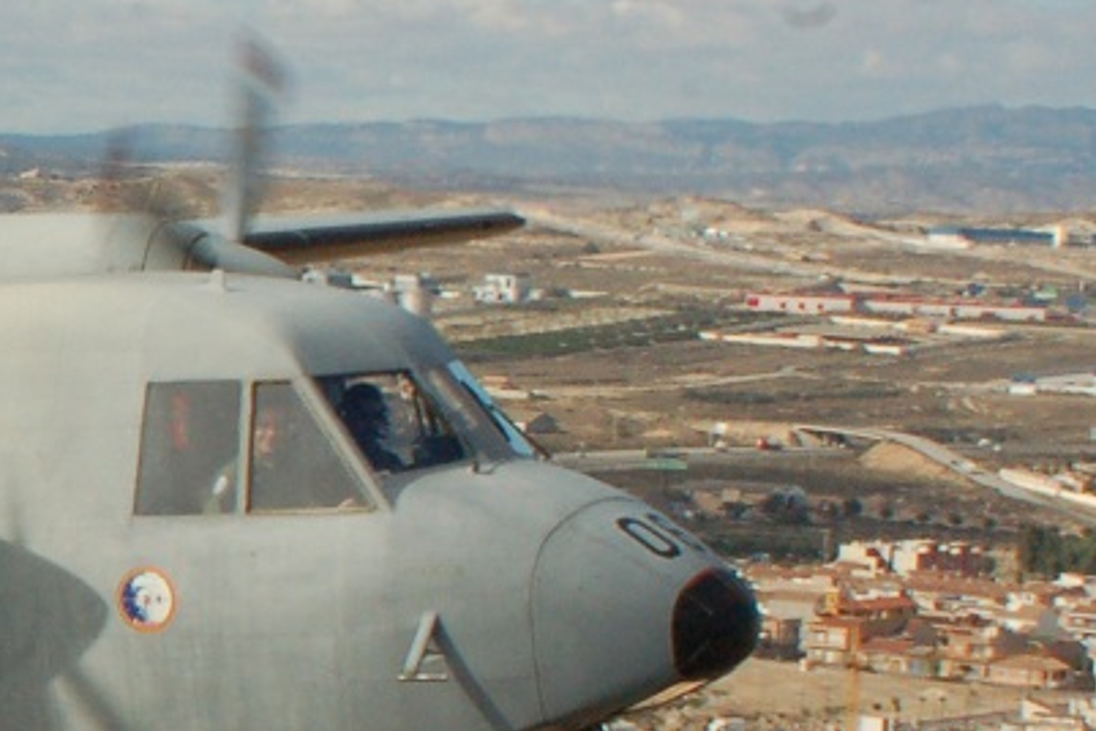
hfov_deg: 12.3
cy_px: 556
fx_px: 4779
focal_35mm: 157
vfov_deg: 8.7
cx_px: -665
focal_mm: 28
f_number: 22
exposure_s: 1/350
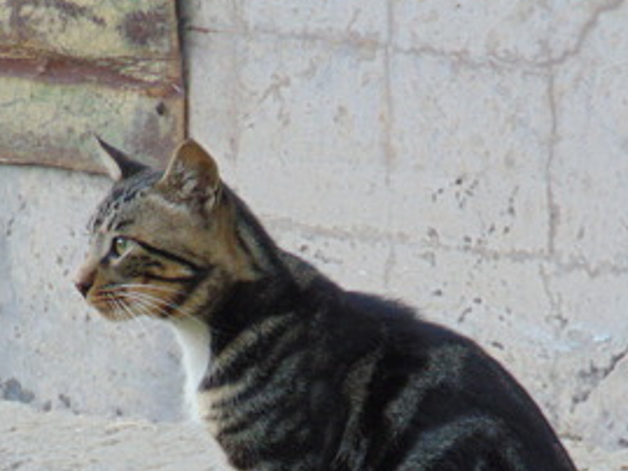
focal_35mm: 446
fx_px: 8095
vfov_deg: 3.3
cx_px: 291
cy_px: 501
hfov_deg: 4.4
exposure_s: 1/125
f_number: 4.1
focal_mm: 36.4
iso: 250
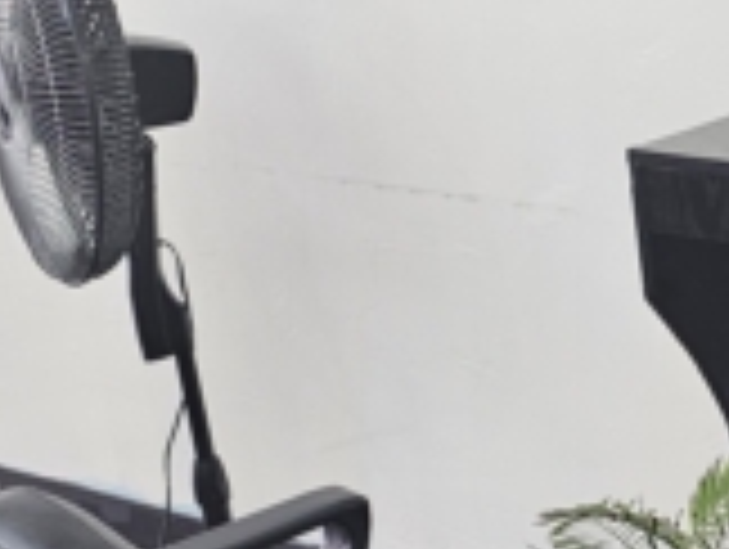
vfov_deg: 17.6
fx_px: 1772
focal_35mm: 84
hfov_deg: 21.2
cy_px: 378
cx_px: 932
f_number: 1.7
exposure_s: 1/120
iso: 125
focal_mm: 6.3
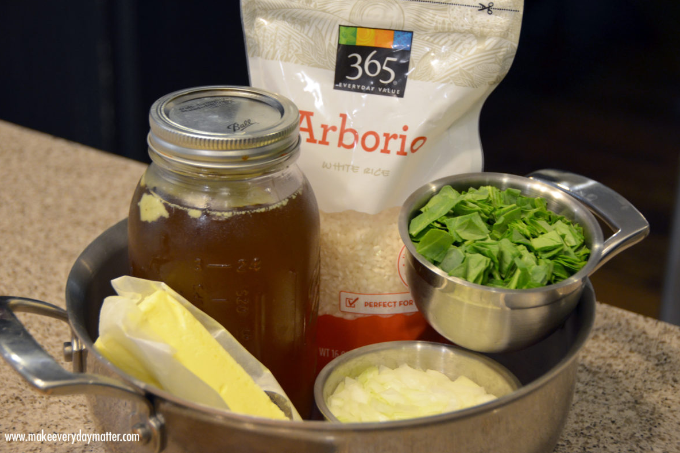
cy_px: 225
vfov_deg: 16.1
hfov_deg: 23.9
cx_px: 341
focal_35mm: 85
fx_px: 1605
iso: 800
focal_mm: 56
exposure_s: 1/30
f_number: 5.6
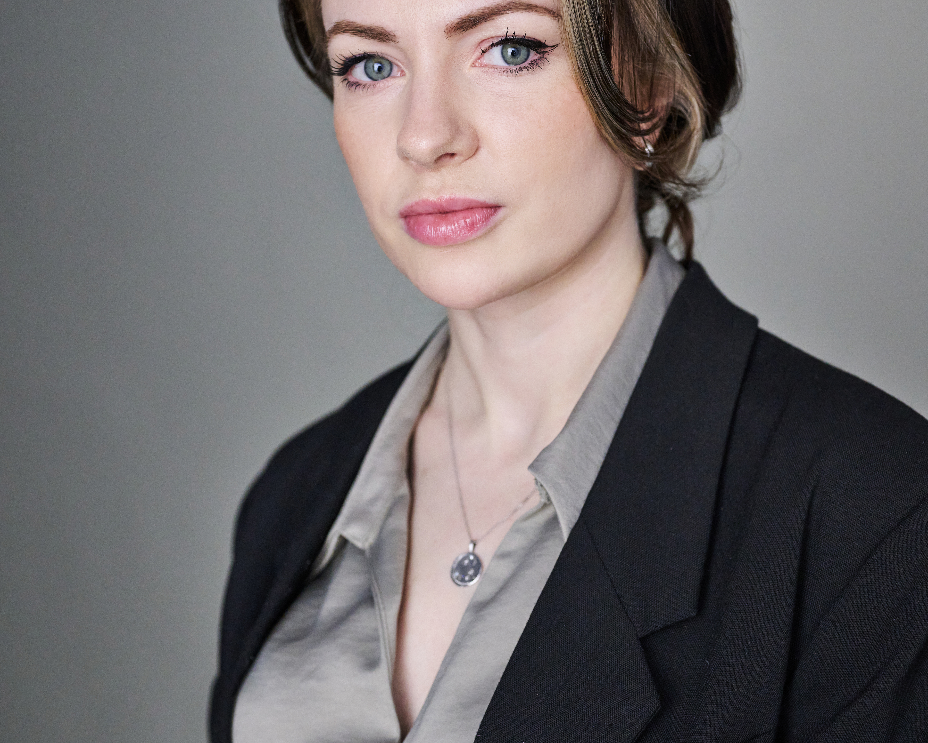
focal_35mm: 71
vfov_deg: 21.5
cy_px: 422
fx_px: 1950
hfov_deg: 26.8
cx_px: 460
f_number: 3.5
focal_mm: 50
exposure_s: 1/250
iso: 1600
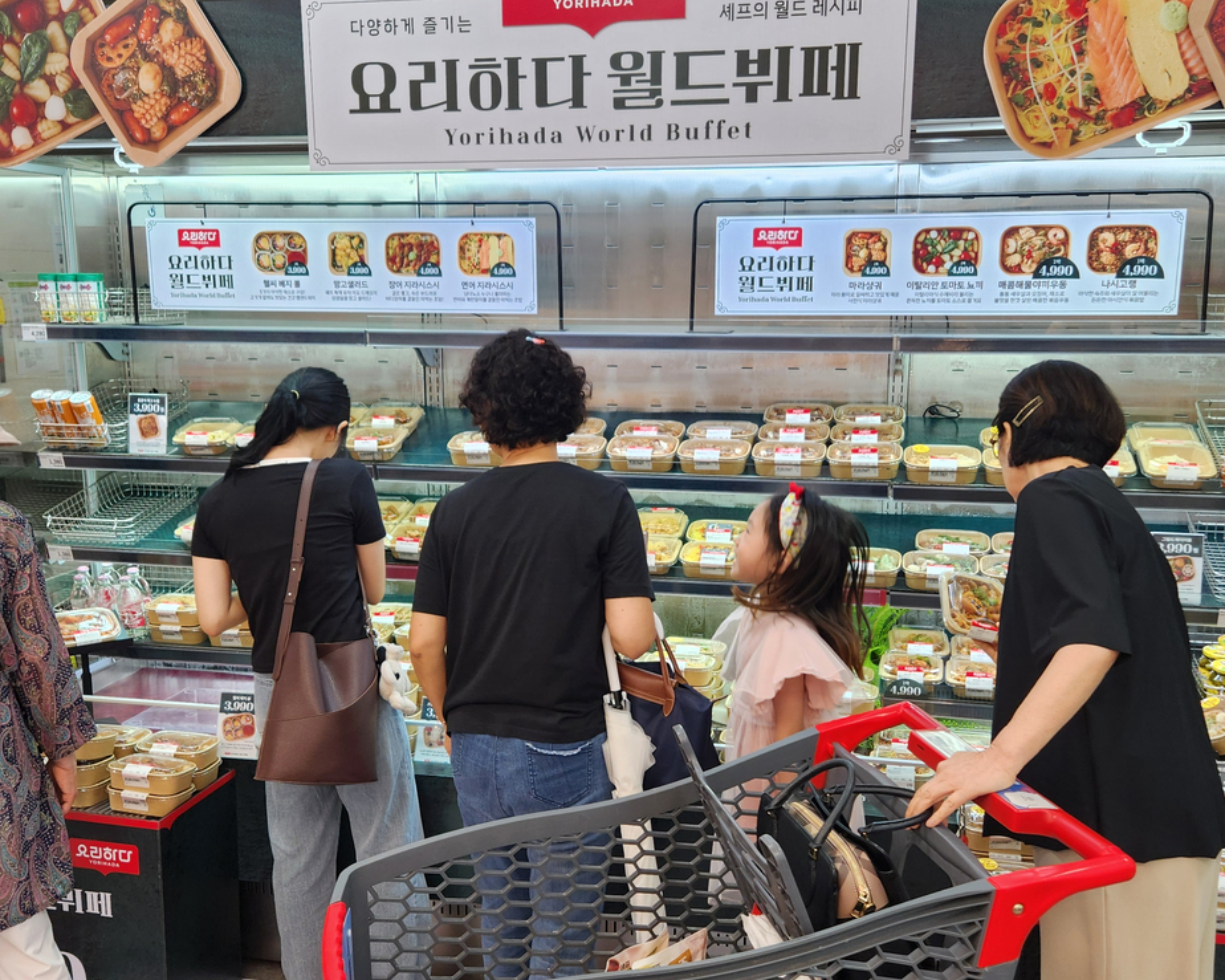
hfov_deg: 51.5
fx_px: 1269
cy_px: 558
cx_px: 640
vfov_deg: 42.1
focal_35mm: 35
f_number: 1.8
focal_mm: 5.4
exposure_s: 1/120
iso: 64
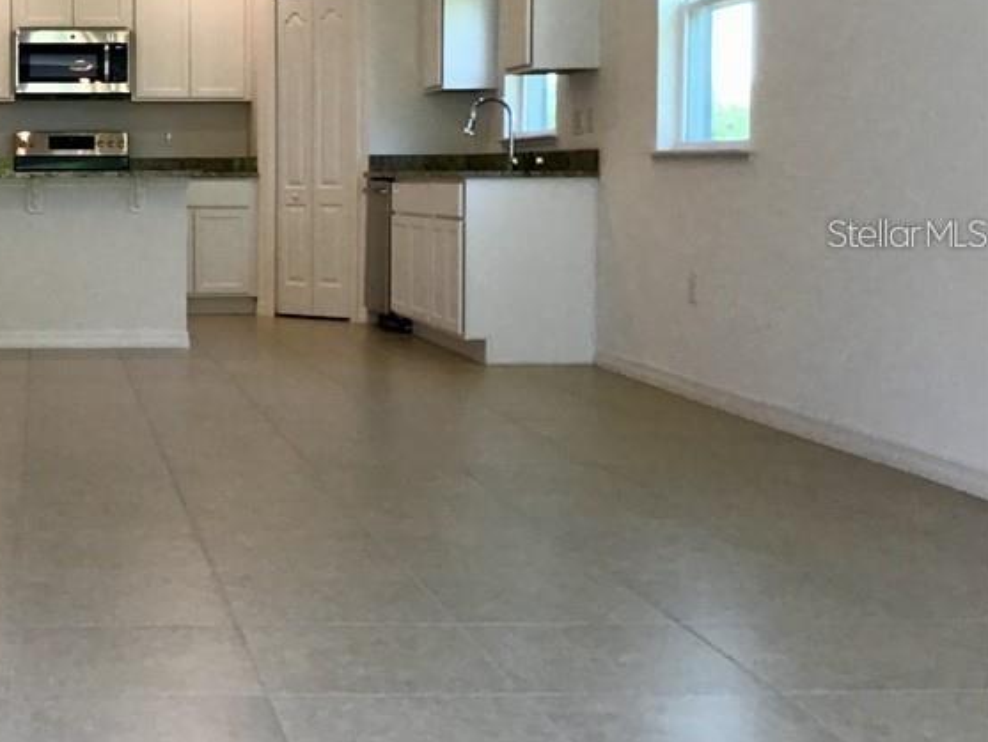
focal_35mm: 57
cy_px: 233
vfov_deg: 25.5
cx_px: 87
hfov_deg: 32.0
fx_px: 1627
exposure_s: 1/40
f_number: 2.4
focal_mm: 3.3
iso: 32
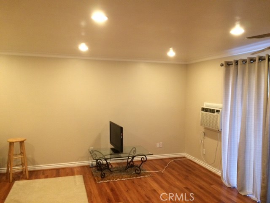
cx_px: 135
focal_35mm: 29
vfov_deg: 48.2
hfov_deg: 61.7
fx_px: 226
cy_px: 102
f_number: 2.2
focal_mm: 4.15
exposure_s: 1/30
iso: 200
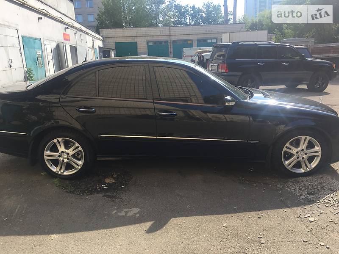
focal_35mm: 29
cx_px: 170
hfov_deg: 61.7
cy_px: 127
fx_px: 284
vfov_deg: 48.2
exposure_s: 1/345
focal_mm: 4.2
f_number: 2.2
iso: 25
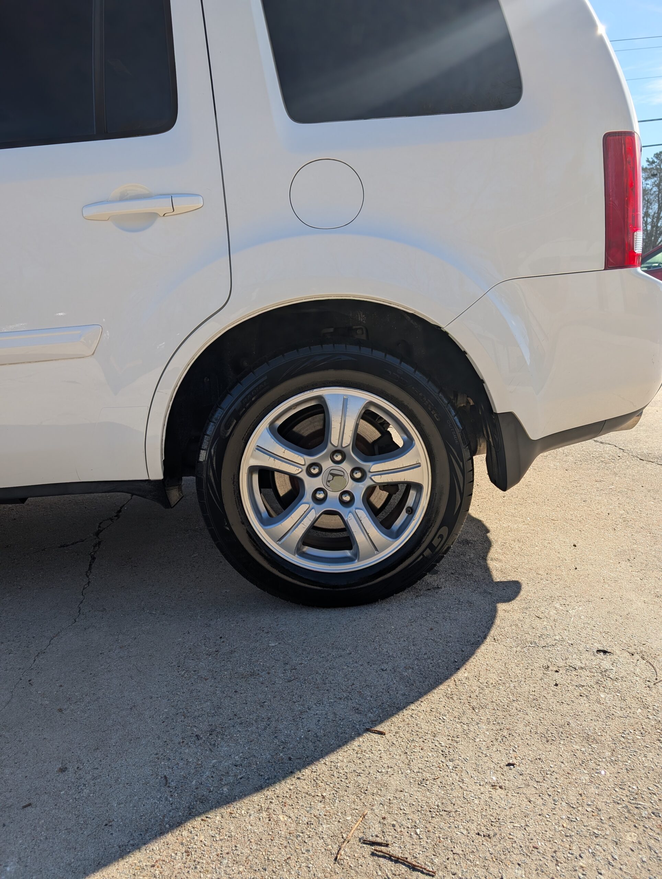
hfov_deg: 56.9
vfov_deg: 71.5
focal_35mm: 24
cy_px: 440
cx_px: 331
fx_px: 610
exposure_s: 1/599
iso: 18
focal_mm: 6.9
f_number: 1.68
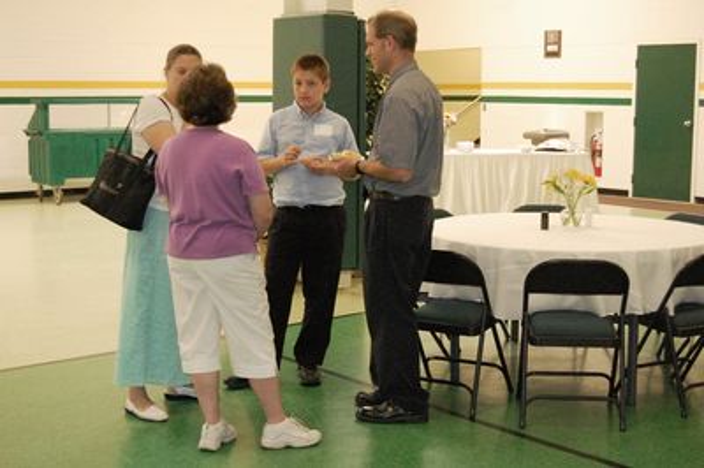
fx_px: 1114
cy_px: 234
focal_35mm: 57
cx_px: 352
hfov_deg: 35.1
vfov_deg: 23.7
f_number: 5.6
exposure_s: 1/60
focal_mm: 38
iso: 1600
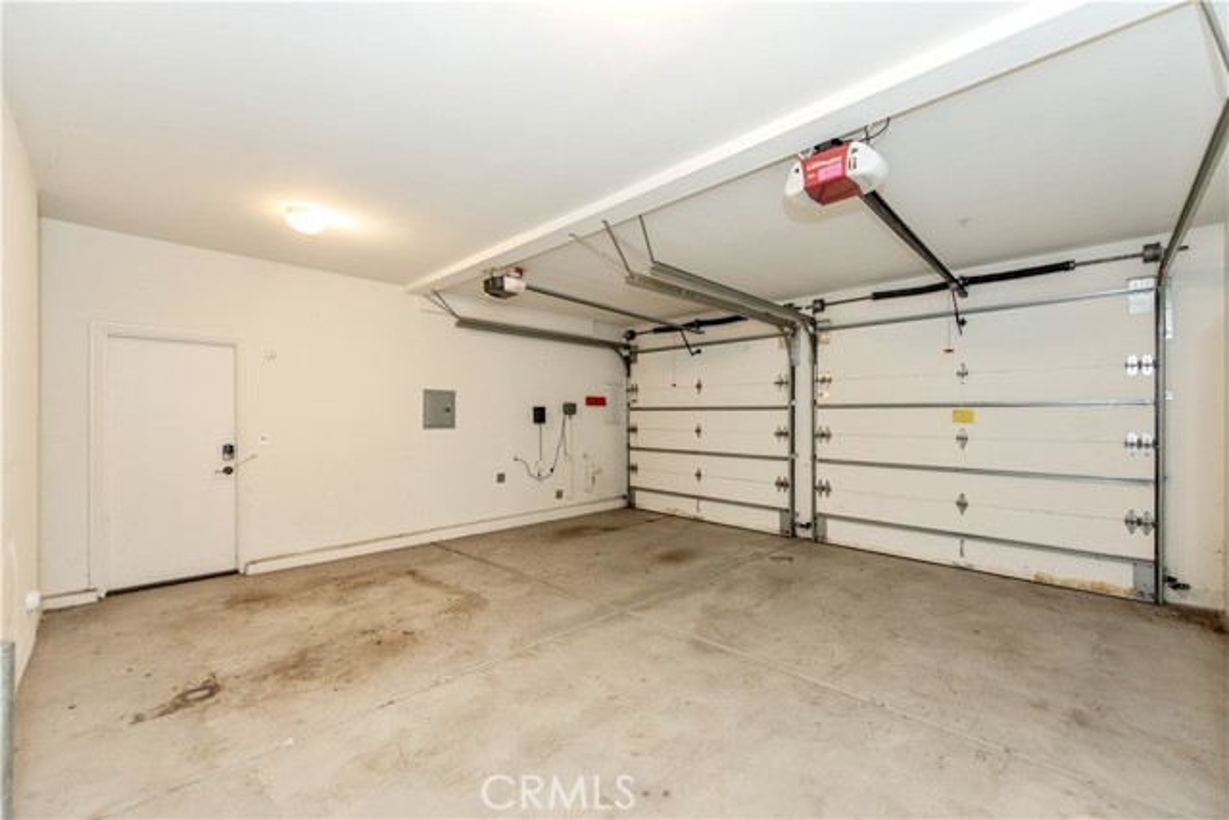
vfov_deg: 81.2
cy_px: 410
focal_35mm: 14
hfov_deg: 104.2
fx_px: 478
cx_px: 614
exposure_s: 1/60
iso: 1250
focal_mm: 14
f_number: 2.8
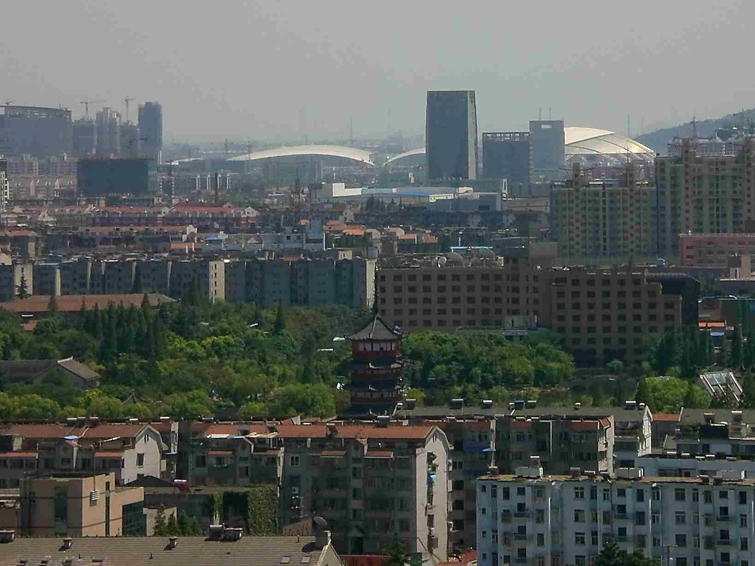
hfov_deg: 10.1
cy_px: 113
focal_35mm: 196
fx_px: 4274
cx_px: 527
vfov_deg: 7.6
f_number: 8.4
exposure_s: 1/250
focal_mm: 18.9
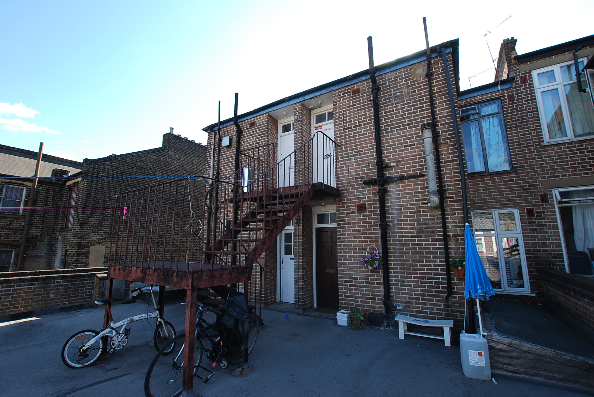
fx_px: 248
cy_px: 198
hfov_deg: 100.3
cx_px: 297
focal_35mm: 15
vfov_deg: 77.5
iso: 140
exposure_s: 1/125
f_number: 5.6
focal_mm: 10
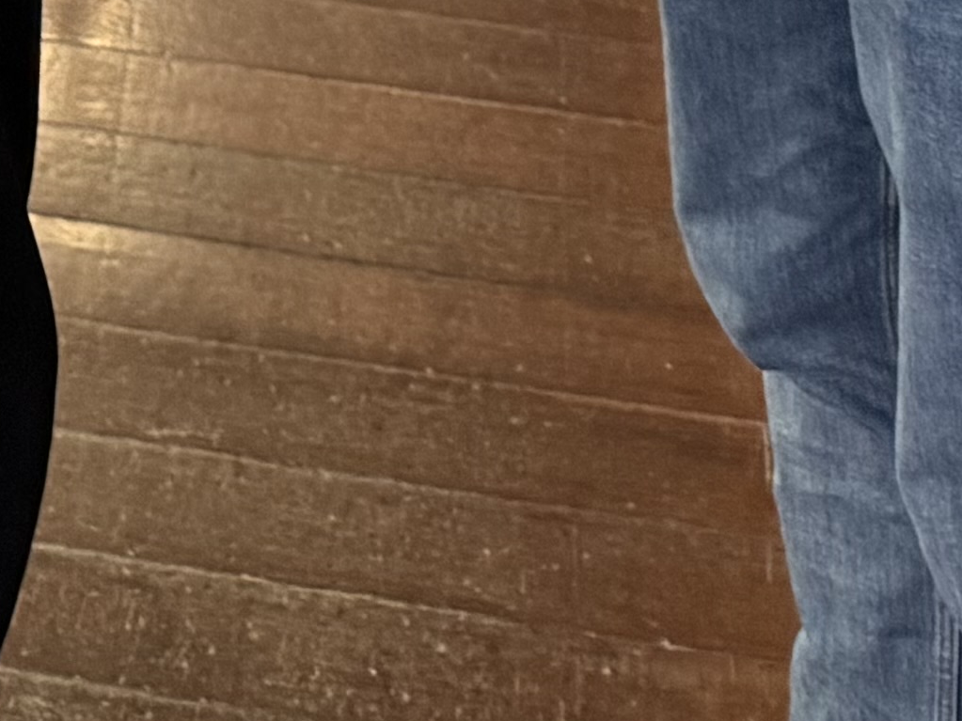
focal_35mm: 134
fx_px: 3724
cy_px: -1268
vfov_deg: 9.3
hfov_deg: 14.1
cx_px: -308
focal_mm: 6.76
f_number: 1.78
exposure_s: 1/60
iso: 200
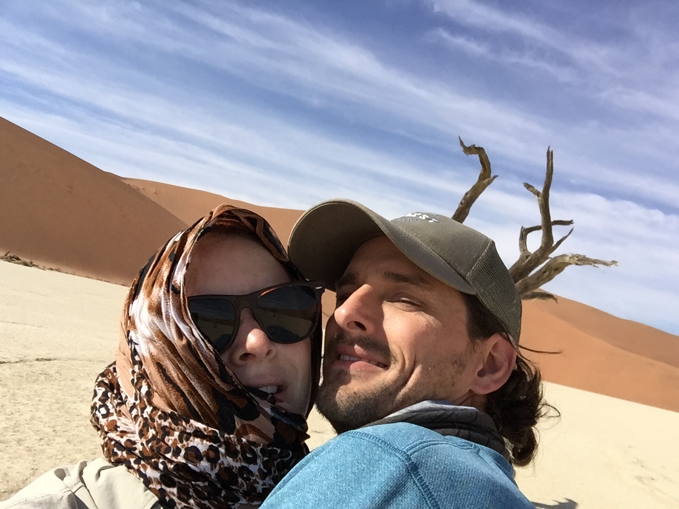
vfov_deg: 45.4
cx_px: 340
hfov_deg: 58.4
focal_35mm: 31
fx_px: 608
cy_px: 254
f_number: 2.2
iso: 32
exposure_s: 1/1976
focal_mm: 2.65
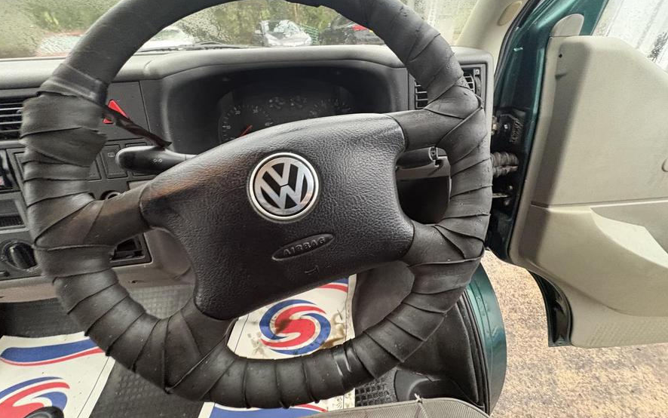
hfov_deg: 101.5
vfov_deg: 74.6
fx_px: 273
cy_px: 189
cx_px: 331
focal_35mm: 15
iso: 800
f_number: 2.2
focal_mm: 2.22
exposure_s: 1/43
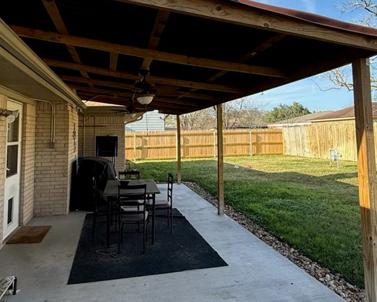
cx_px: 178
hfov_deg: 66.0
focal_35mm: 26
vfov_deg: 54.3
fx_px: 290
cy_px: 111
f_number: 2.2
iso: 64
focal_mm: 2.22
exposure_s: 1/433
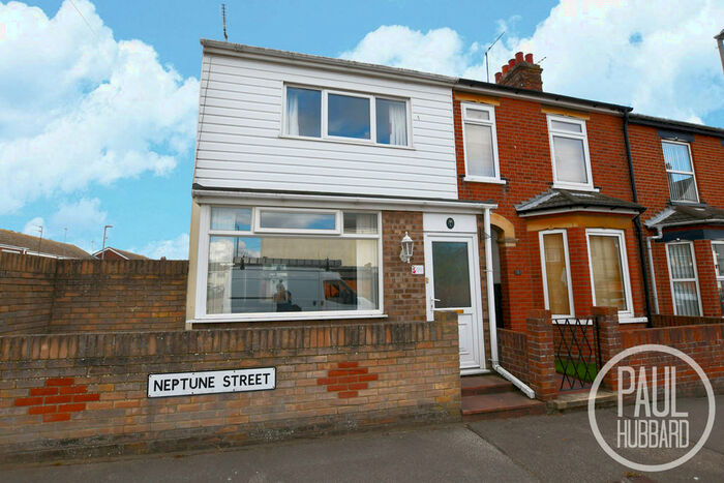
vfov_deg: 77.4
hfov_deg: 100.4
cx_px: 362
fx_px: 302
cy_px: 242
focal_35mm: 15
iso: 110
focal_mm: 10
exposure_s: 1/250
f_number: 8
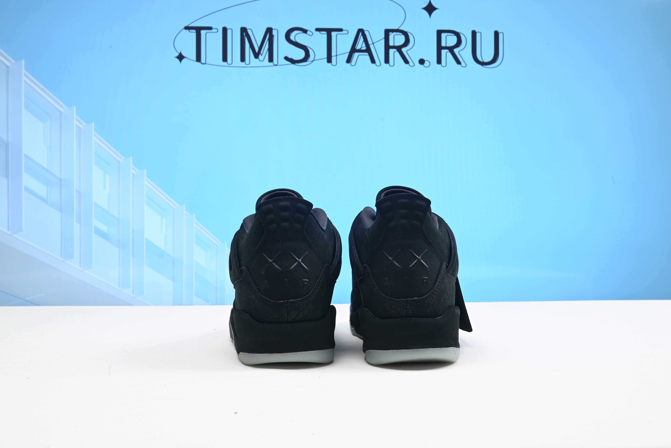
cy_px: 224
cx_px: 336
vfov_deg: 36.0
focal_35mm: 37
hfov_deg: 51.9
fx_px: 690
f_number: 16
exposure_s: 1/2
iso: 100
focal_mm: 37
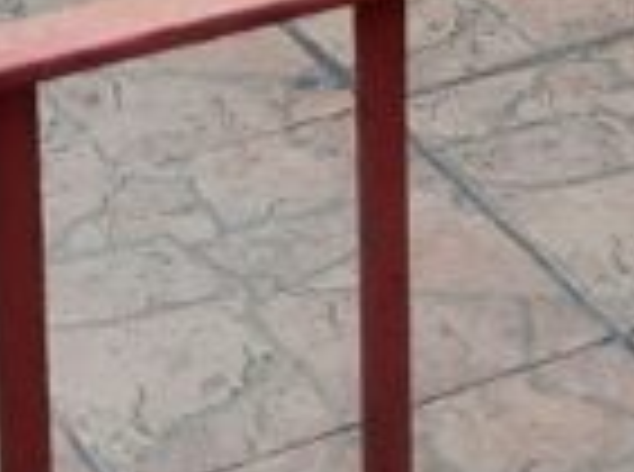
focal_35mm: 182
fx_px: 3325
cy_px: -701
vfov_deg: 7.5
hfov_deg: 10.8
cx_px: 603
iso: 32
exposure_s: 1/673
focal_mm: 4.6
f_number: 2
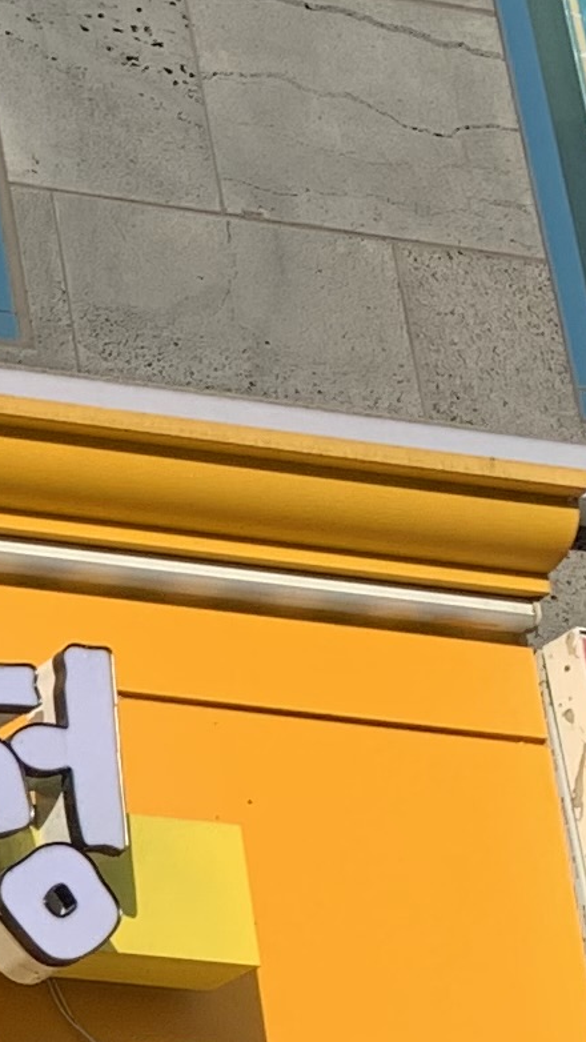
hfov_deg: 7.0
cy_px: 1191
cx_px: -1445
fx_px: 4032
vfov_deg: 14.3
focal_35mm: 146
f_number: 1.8
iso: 25
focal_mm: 4.25
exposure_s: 1/2160
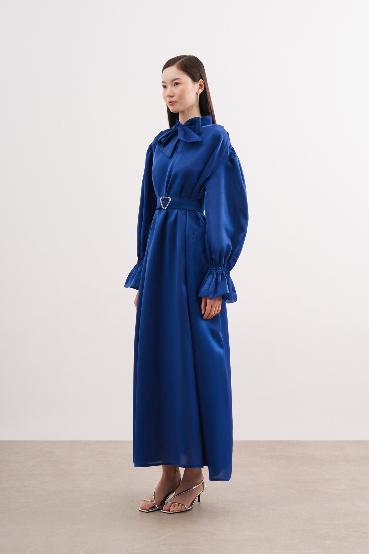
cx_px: 184
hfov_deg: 25.5
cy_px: 277
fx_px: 815
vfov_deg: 37.5
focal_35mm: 53
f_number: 11
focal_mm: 53
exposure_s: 1/160
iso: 400
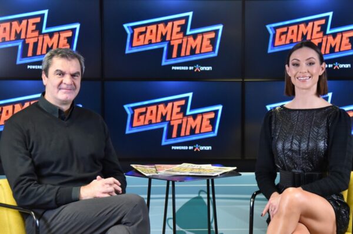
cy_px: 117
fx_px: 646
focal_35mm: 66
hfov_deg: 30.6
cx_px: 176
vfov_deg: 20.5
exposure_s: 1/250
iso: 2500
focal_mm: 66
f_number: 4
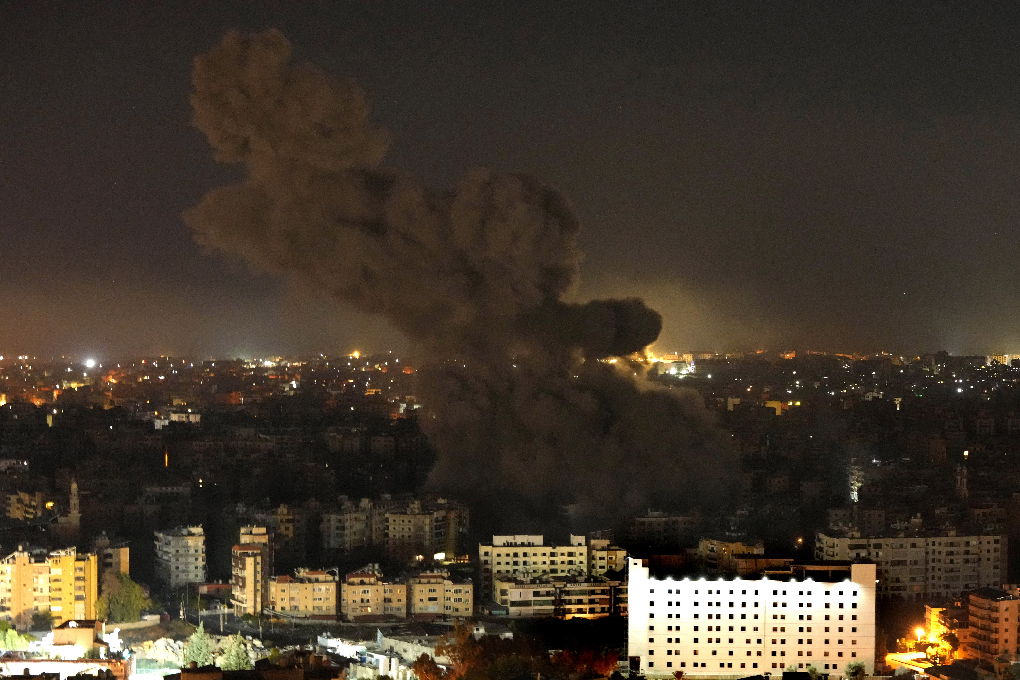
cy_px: 340
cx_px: 510
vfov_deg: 19.5
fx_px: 1983
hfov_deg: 28.8
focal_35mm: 70
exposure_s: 1/2
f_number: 4
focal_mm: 70
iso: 8000
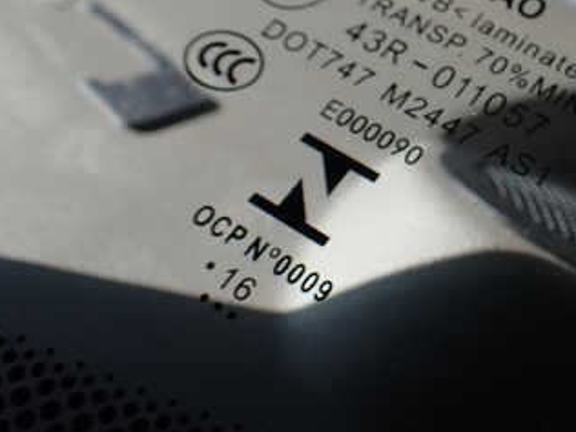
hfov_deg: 32.0
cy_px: 131
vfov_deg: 25.5
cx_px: 529
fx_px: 948
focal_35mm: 57
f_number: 3.2
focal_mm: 5.4
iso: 100
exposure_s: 1/320
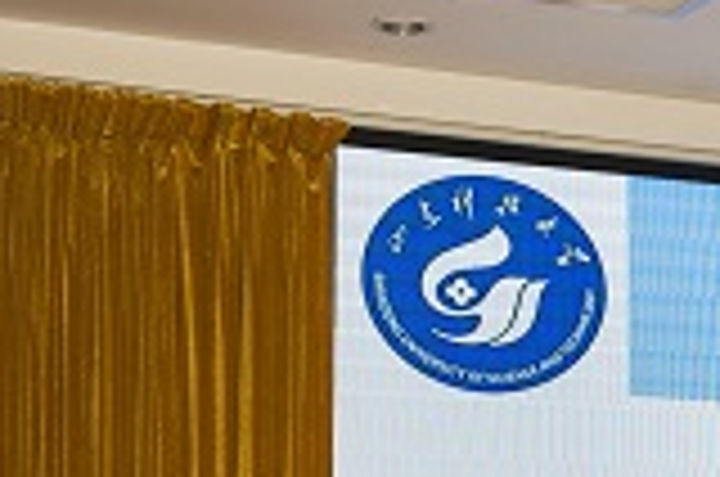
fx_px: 3253
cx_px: 1350
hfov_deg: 11.6
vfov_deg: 8.4
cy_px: 421
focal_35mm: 163
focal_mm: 40
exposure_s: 1/200
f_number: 3.5
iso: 160
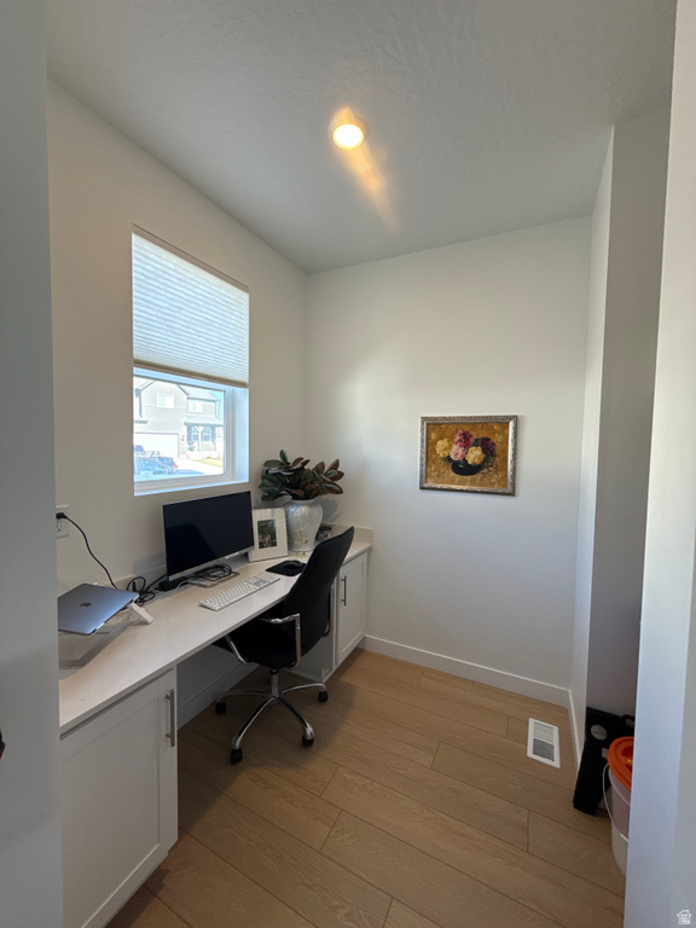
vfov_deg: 102.1
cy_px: 464
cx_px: 348
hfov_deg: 85.7
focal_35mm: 14
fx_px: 375
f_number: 2.2
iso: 160
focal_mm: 2.22
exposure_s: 1/120
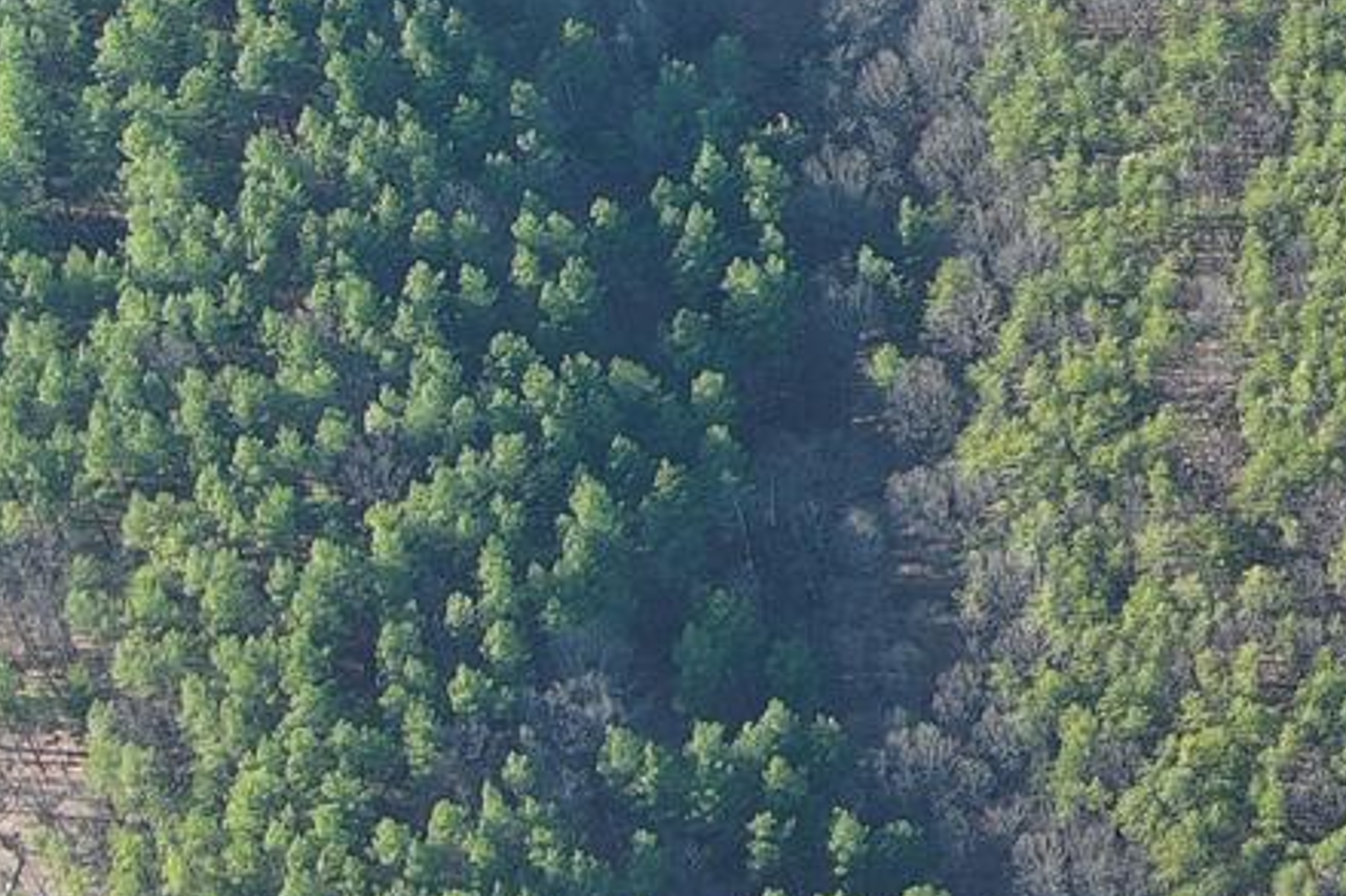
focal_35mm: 135
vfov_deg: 9.8
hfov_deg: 13.2
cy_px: -543
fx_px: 5045
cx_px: 2664
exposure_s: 1/208
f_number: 2.8
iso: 100
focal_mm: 10.57
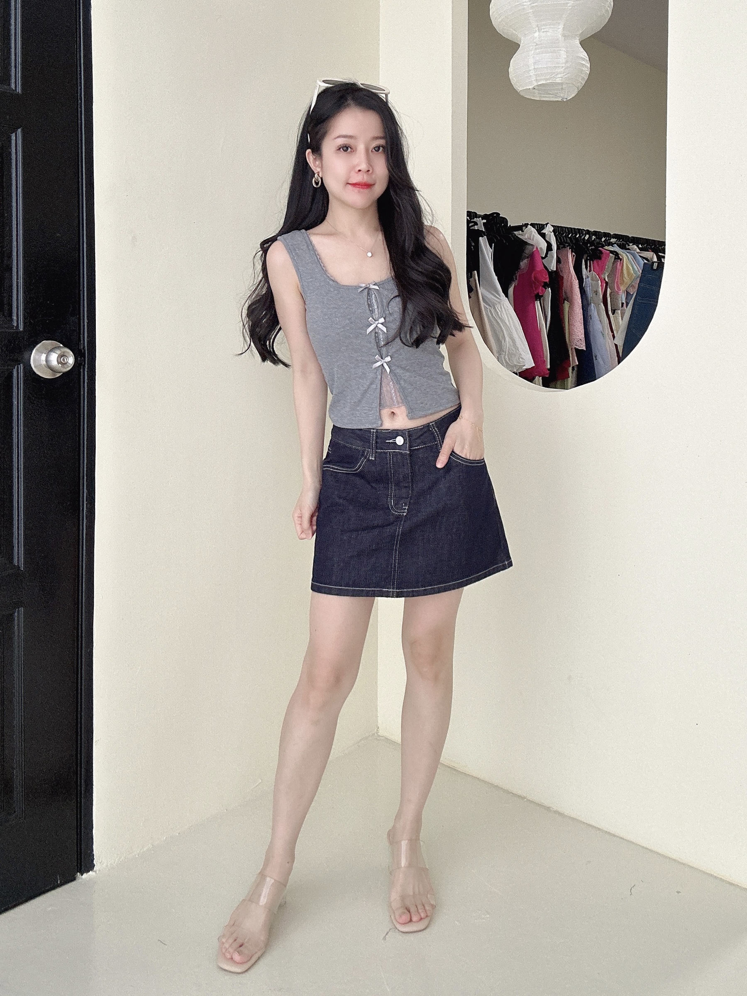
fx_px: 662
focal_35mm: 23
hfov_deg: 58.9
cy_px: 498
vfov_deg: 73.9
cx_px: 374
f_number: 1.9
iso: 80
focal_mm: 2.69
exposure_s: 1/74
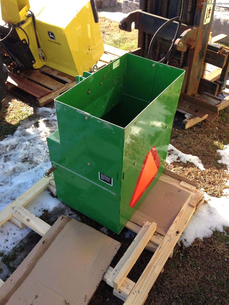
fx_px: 291
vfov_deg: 55.4
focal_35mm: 33
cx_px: 114
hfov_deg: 42.9
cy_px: 152
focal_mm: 4.12
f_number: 2.4
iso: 50
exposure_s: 1/234
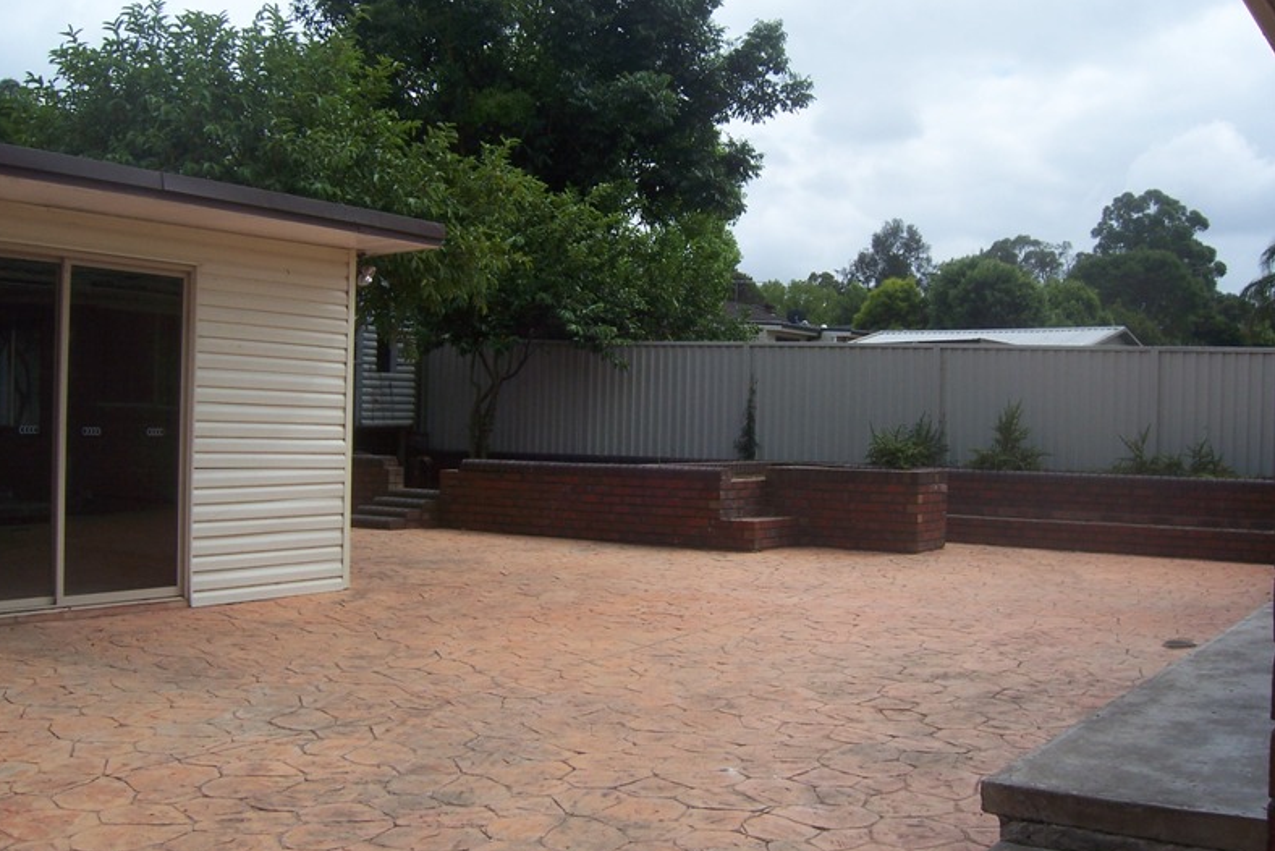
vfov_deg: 35.1
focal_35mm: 38
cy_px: 401
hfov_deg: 50.7
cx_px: 629
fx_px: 1346
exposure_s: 1/500
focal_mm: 6.2
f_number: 4.5
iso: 80
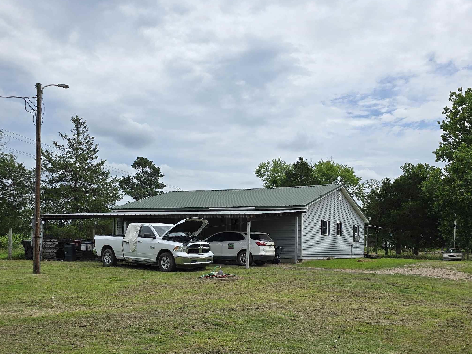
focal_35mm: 35
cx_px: 221
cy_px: 214
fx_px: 477
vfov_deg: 40.5
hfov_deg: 52.6
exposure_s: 1/1182
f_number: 1.7
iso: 12
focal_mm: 6.3
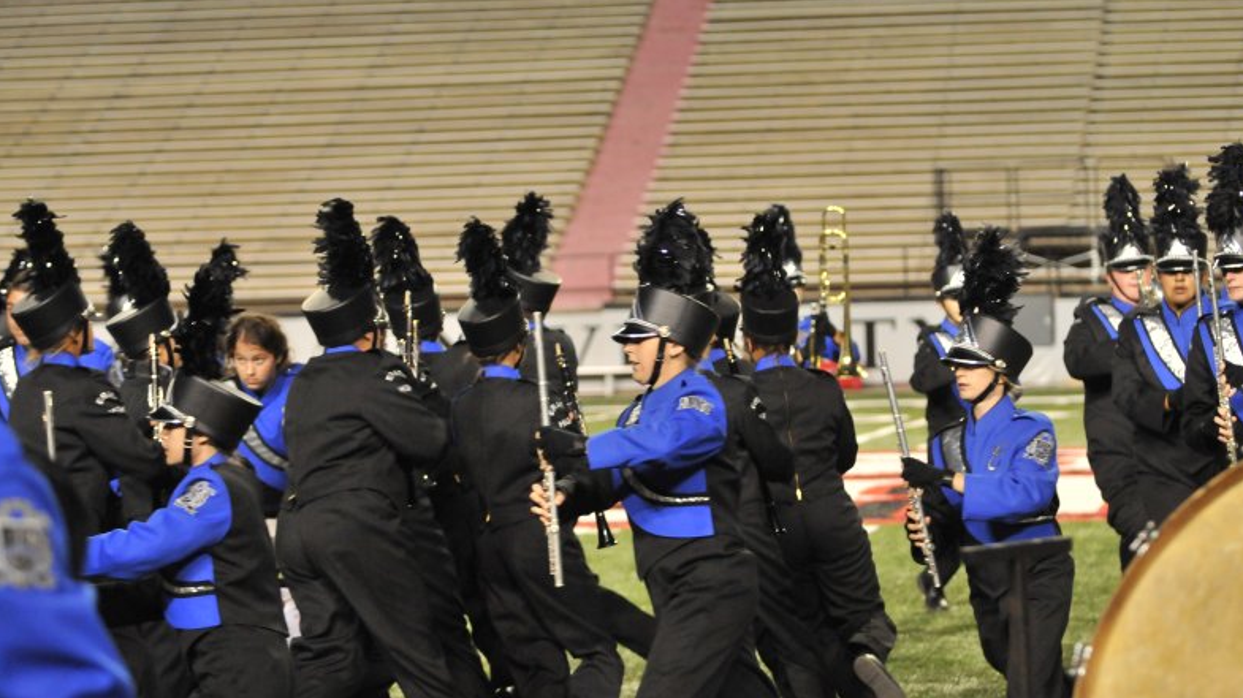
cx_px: 630
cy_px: 335
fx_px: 4218
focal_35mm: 128
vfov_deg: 9.5
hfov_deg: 16.8
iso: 1600
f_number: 2.8
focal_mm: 80
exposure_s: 1/400
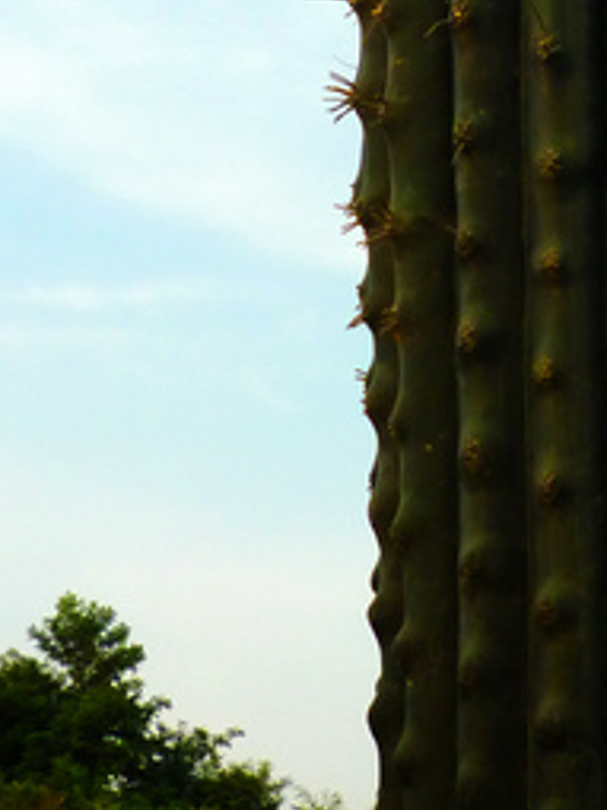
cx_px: 505
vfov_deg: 21.0
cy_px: 54
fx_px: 2129
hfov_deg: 16.1
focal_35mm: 91
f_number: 3.3
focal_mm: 5.2
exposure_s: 1/500
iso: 160
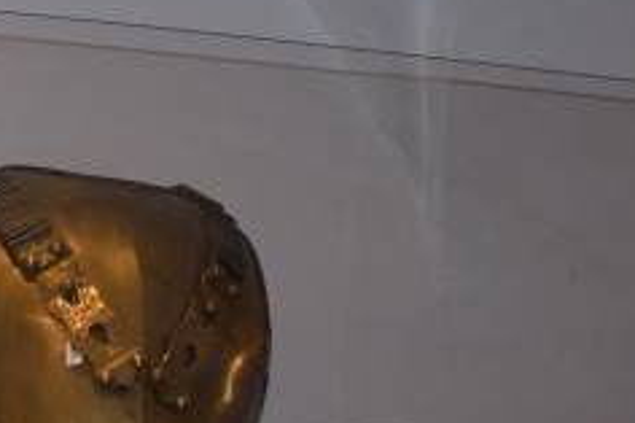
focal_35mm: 117
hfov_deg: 16.5
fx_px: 2062
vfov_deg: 11.5
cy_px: 450
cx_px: -188
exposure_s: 1/100
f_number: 5
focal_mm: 18
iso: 800
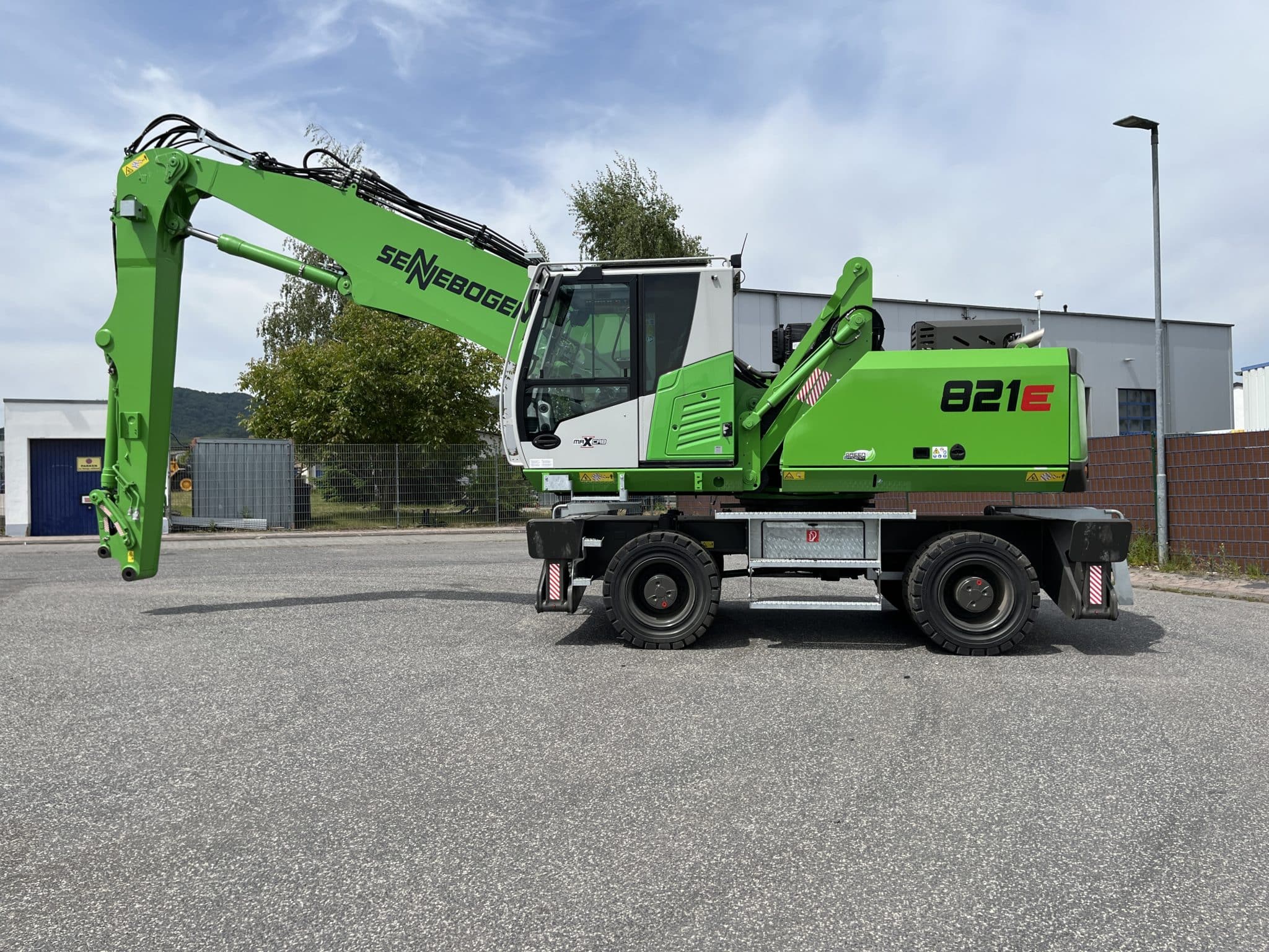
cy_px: 476
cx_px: 634
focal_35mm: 26
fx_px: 953
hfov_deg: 67.3
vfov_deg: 53.1
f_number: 1.6
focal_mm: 5.1
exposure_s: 1/4310
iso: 50
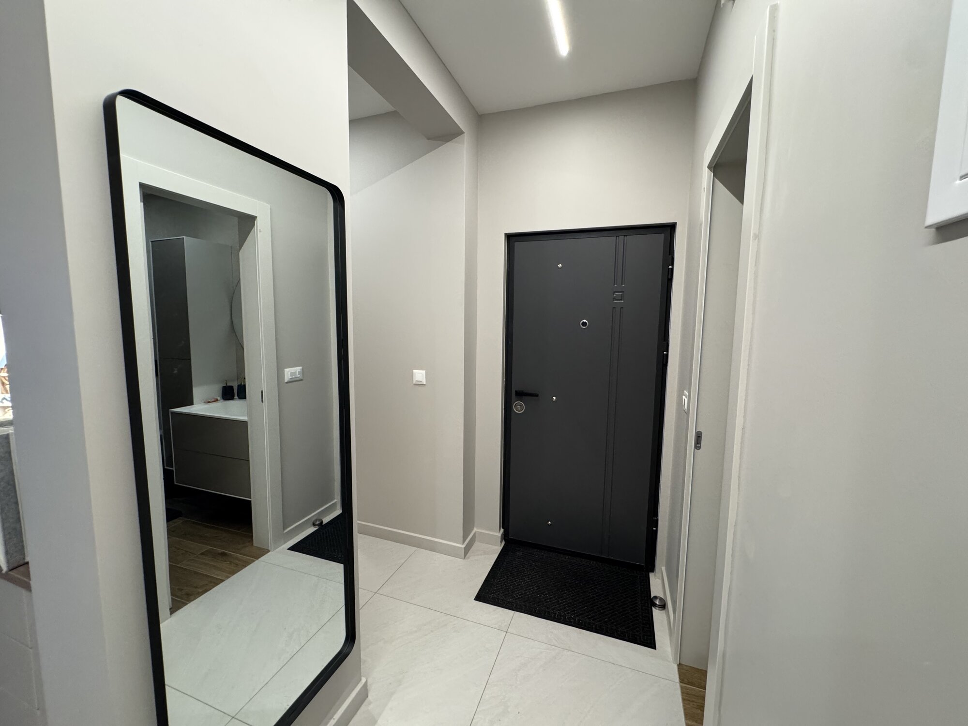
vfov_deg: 85.7
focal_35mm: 14
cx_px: 484
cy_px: 363
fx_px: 391
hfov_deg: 102.1
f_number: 2.2
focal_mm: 2.22
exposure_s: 1/50
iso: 320
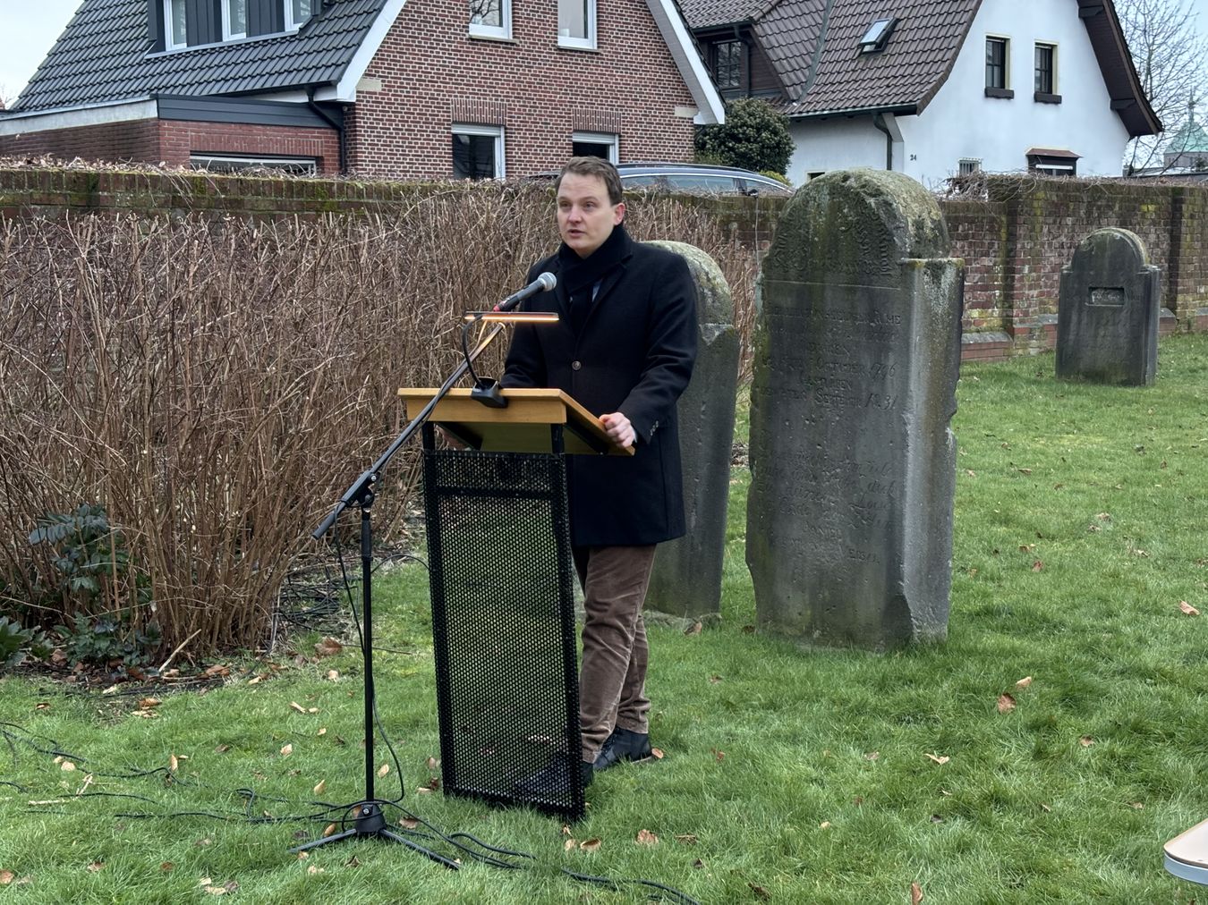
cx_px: 604
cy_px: 452
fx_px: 1814
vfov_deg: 28.0
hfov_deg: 36.8
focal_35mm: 52
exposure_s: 1/45
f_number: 1.6
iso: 160
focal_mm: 5.96
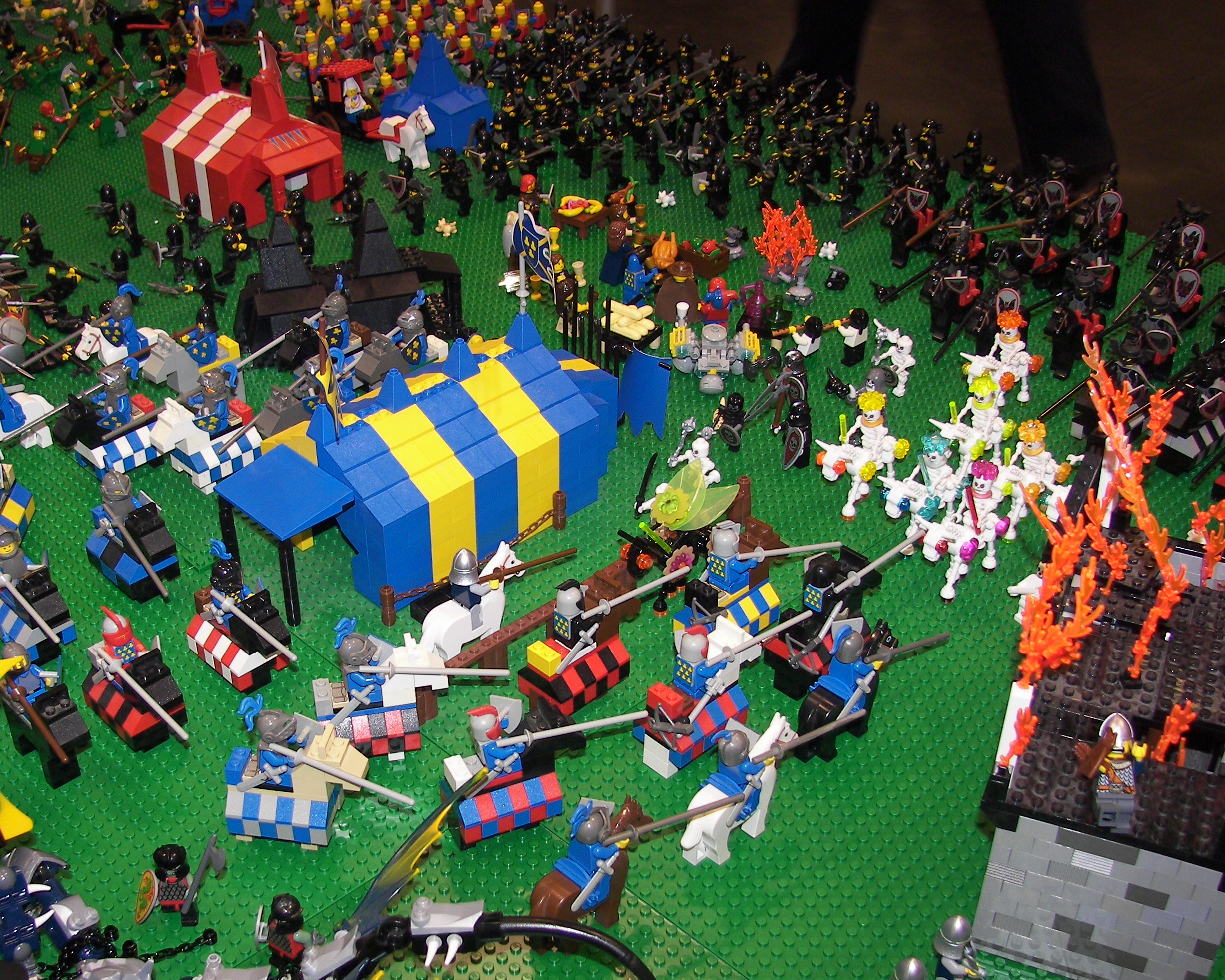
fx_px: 1595
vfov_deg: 34.1
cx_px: 471
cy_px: 551
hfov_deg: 41.7
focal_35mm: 44
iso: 64
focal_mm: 6
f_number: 2.8
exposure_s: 1/30
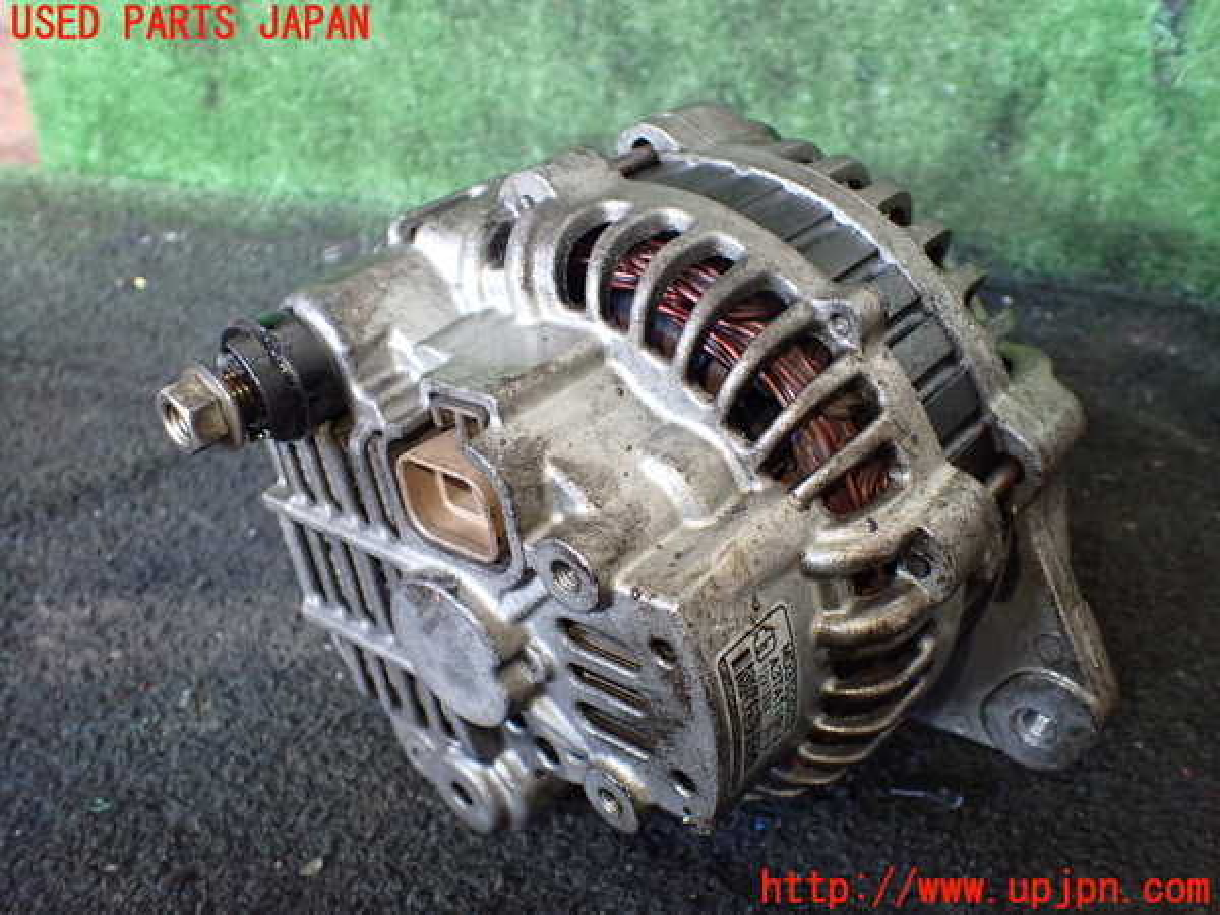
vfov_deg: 46.8
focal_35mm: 30
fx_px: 1057
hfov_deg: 60.0
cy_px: 458
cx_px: 610
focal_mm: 5.4
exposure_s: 1/125
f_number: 2.3
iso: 640
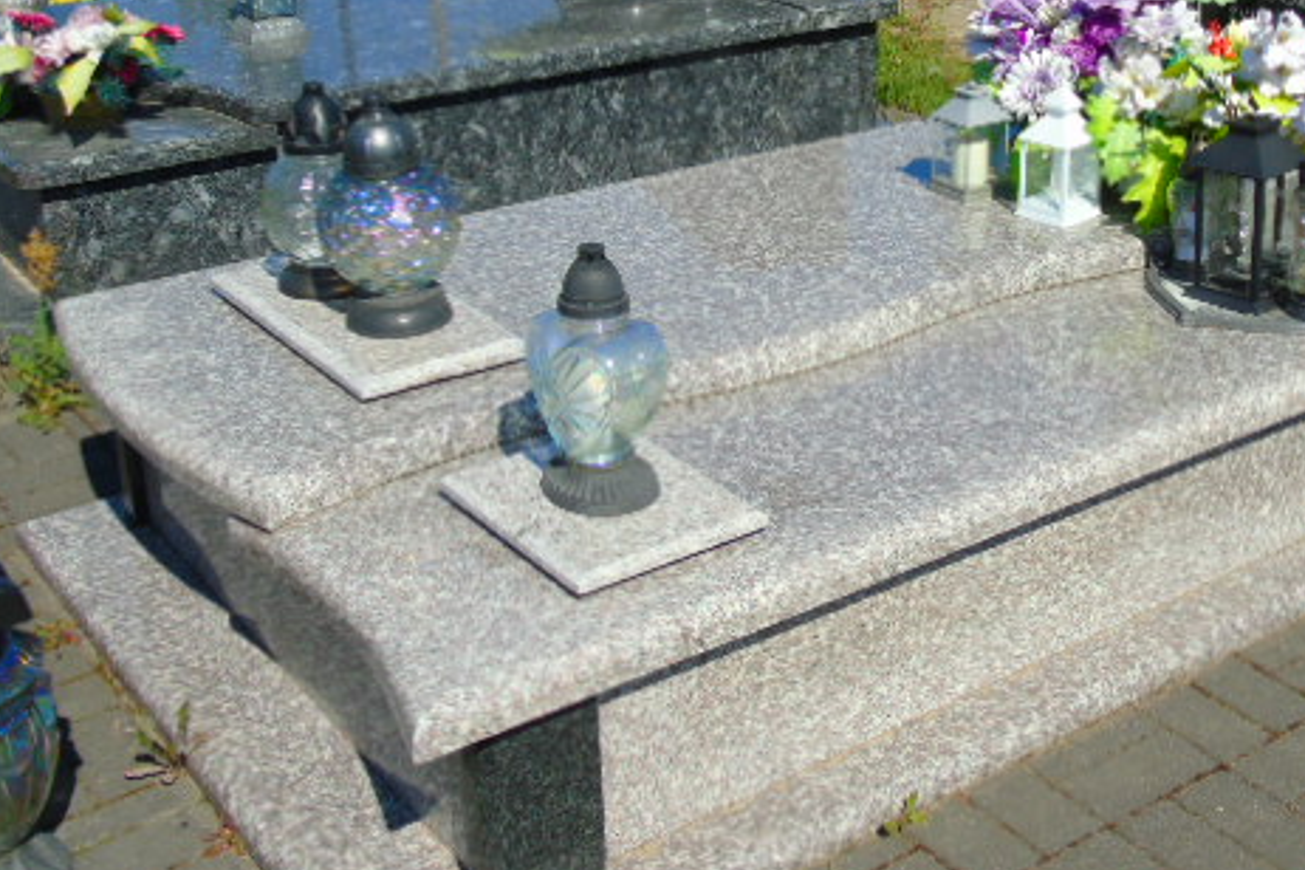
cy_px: 234
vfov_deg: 27.2
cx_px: 893
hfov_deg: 39.8
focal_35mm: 49
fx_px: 1776
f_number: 3.8
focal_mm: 6.1
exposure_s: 1/1000
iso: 80
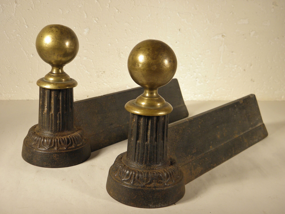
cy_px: 107
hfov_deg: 38.2
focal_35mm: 50
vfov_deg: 29.1
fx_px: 412
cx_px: 142
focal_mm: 9.1
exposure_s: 1/50
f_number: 4
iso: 125
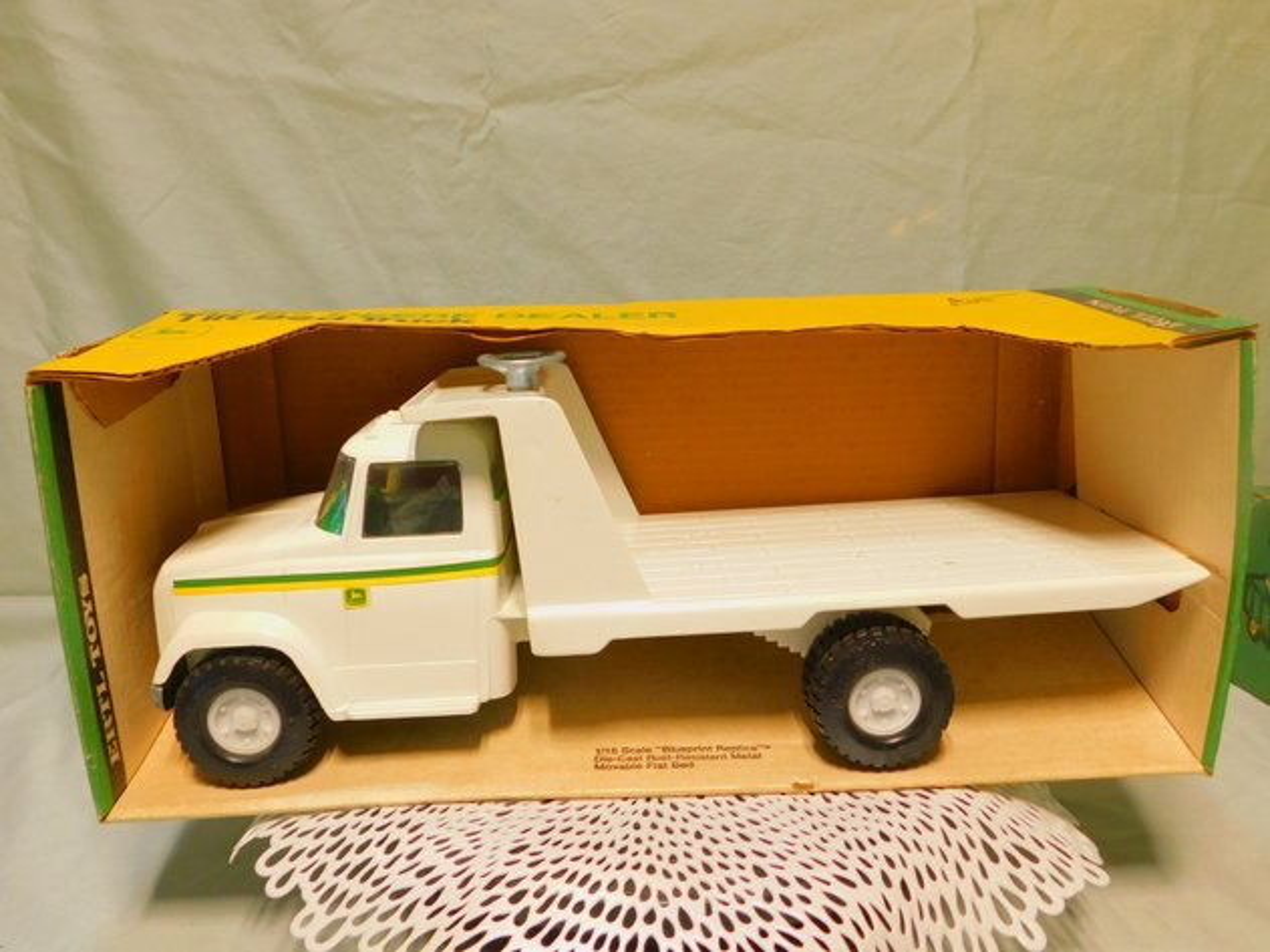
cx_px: 635
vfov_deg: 46.8
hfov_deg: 60.0
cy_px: 476
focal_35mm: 30
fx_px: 1100
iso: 125
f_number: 3.2
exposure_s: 1/80
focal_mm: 5.3
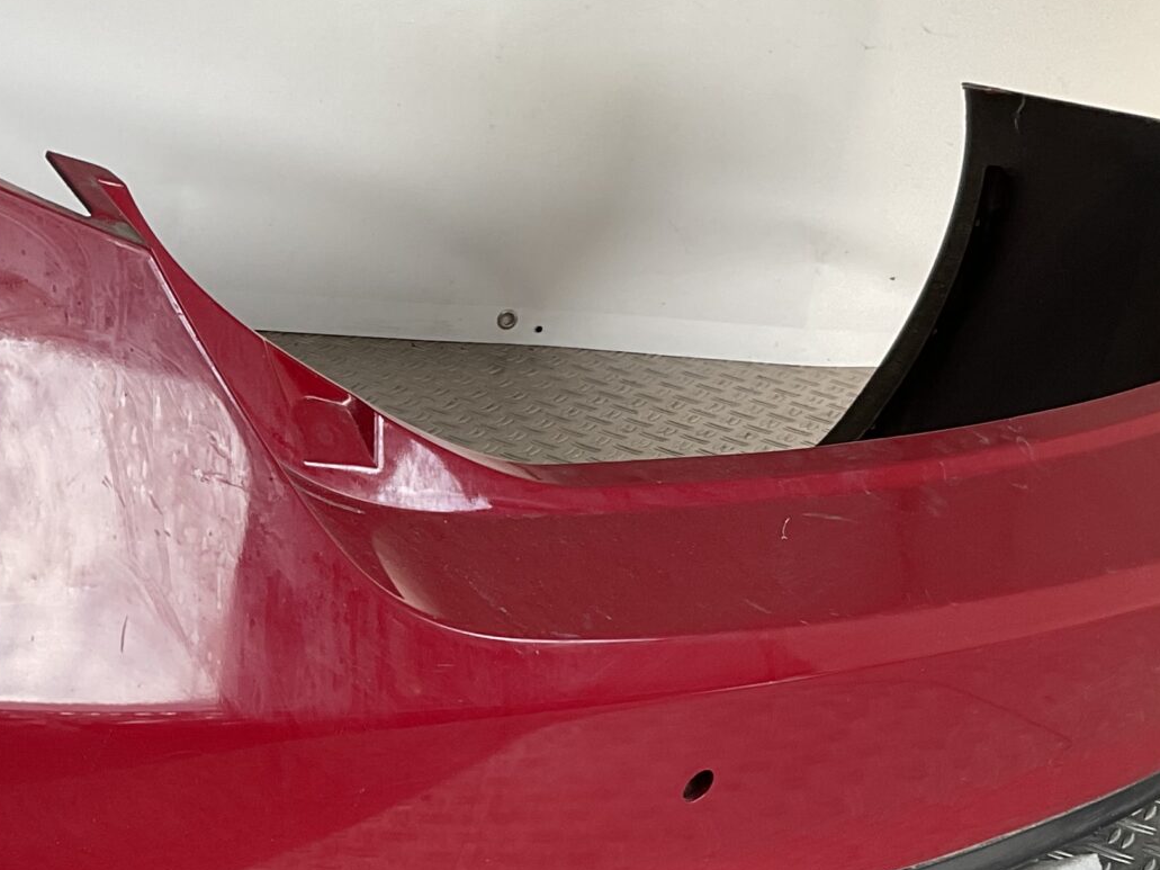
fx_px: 2412
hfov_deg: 26.1
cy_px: 532
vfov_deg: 20.4
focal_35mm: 72
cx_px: 91
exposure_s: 1/100
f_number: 1.8
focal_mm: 3
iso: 32
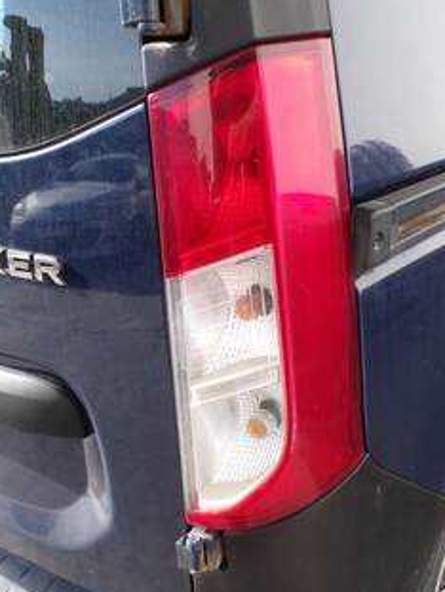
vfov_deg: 49.9
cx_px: 266
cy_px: 337
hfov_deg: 38.6
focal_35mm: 37
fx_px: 633
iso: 100
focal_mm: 4.3
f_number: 5.8
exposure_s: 1/105
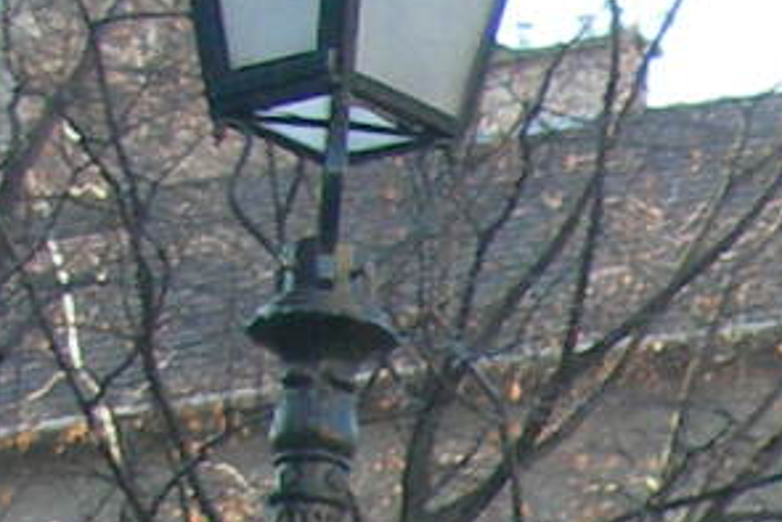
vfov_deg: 4.7
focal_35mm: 274
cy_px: 1831
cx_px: 2046
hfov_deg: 7.0
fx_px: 5955
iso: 120
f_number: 2.8
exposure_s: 1/146
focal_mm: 7.8
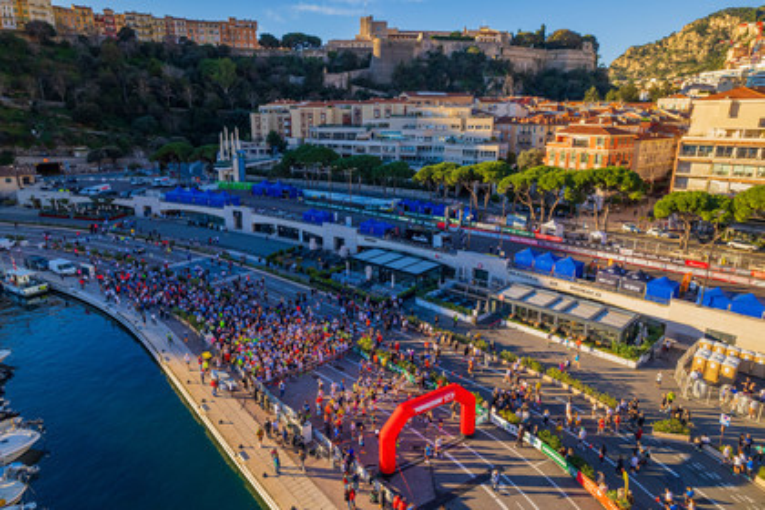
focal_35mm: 22
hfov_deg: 78.6
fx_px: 467
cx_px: 382
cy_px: 255
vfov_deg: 57.2
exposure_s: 1/25
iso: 100
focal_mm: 8.4
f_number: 2.8
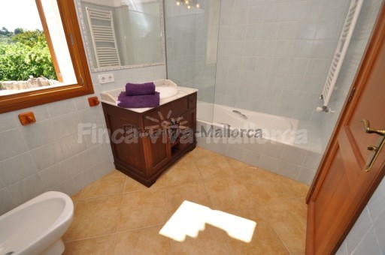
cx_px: 192
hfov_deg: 100.5
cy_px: 128
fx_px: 160
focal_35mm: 15
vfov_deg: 77.2
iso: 200
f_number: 5.6
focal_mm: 10
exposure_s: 1/125
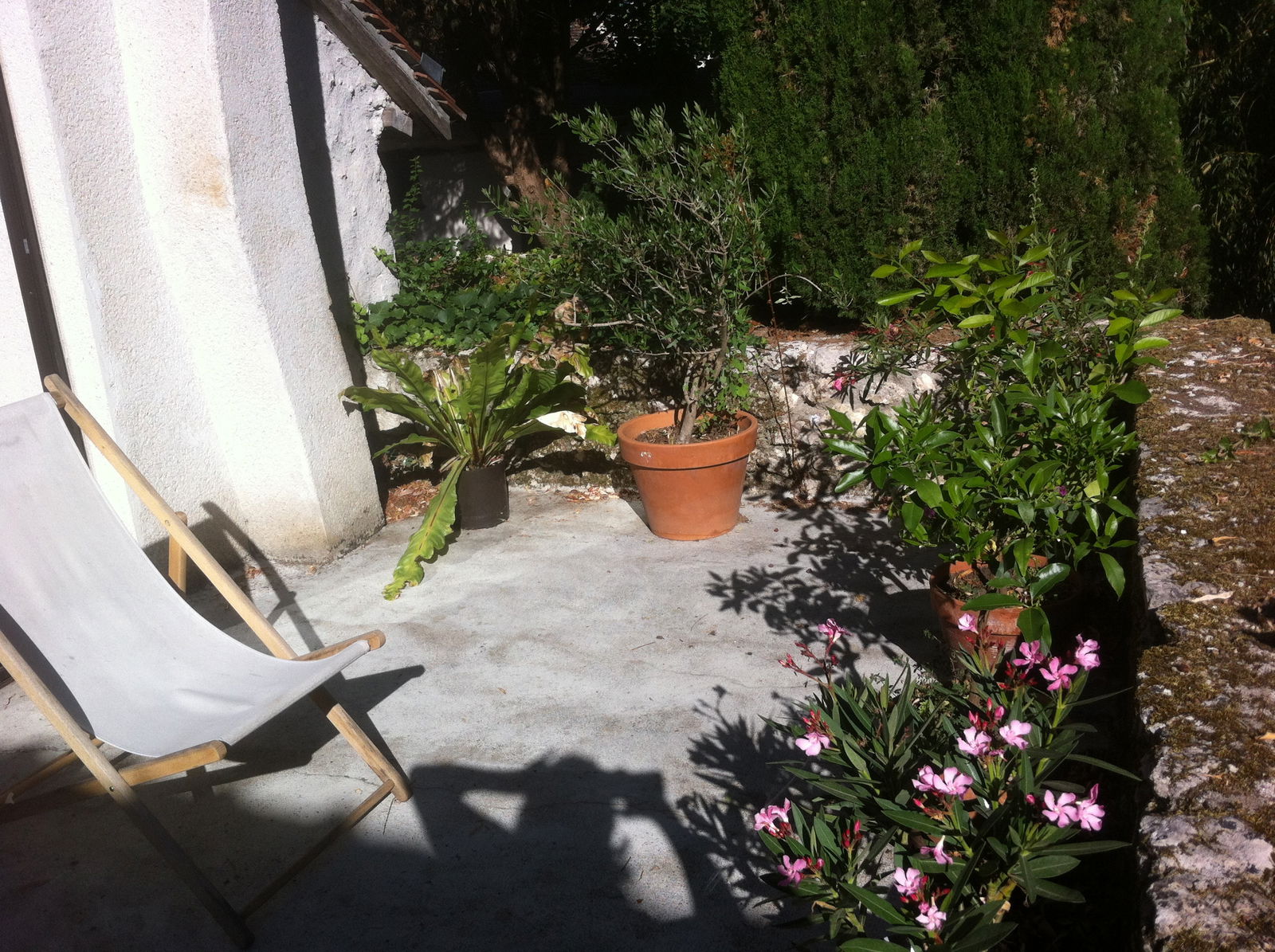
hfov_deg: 52.7
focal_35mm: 35
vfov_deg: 40.6
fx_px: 1287
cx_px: 638
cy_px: 476
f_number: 2.8
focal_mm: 3.85
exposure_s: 1/1588
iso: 80
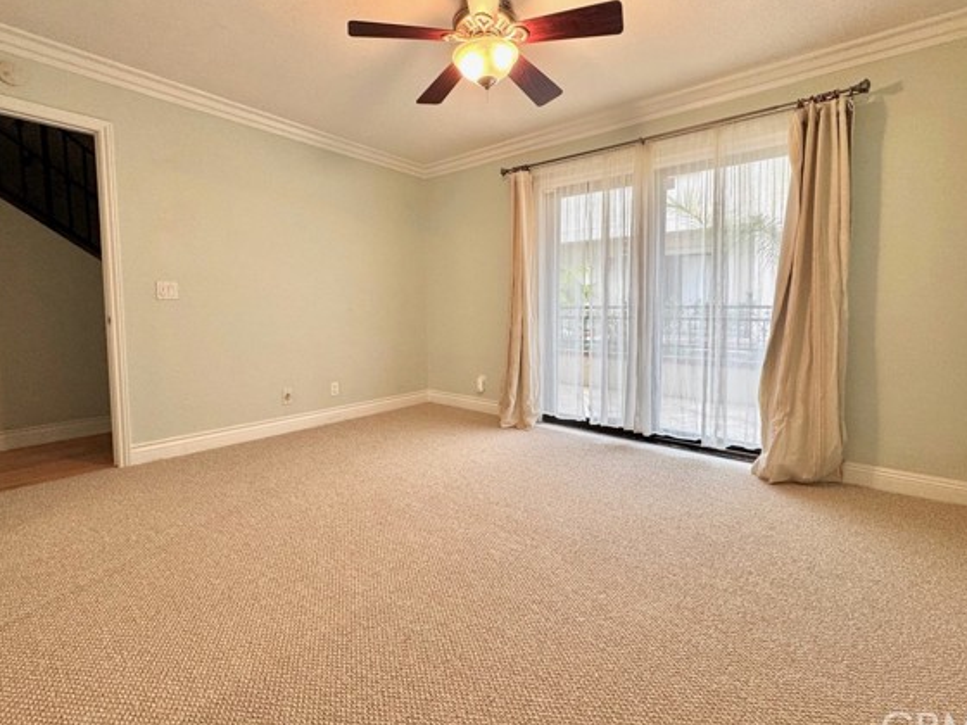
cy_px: 338
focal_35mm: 16
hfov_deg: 94.5
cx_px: 484
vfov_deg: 78.0
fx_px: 447
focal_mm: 2.22
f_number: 2.2
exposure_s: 1/120
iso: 160
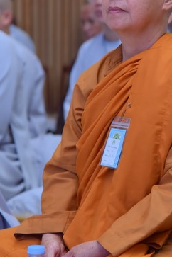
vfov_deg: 10.9
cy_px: 122
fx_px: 1347
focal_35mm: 188
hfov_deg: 7.3
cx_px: 115
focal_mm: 105
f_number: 5
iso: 1250
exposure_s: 1/125
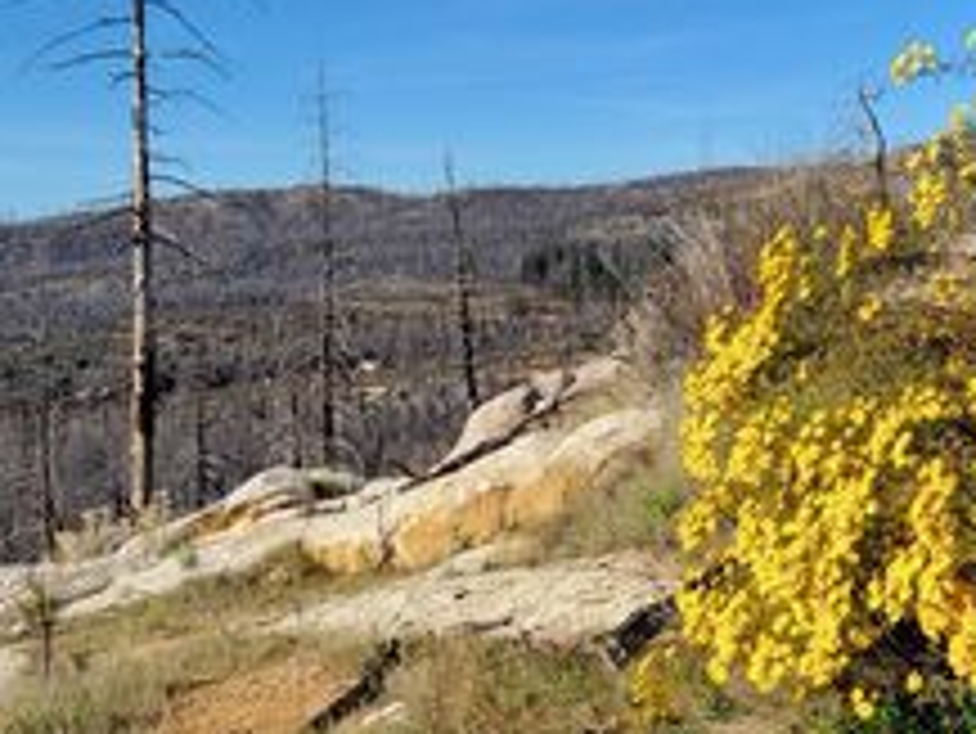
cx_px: 909
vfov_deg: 24.2
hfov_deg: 30.5
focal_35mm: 60
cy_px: 182
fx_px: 1693
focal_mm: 5.4
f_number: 1.8
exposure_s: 1/2544
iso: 40
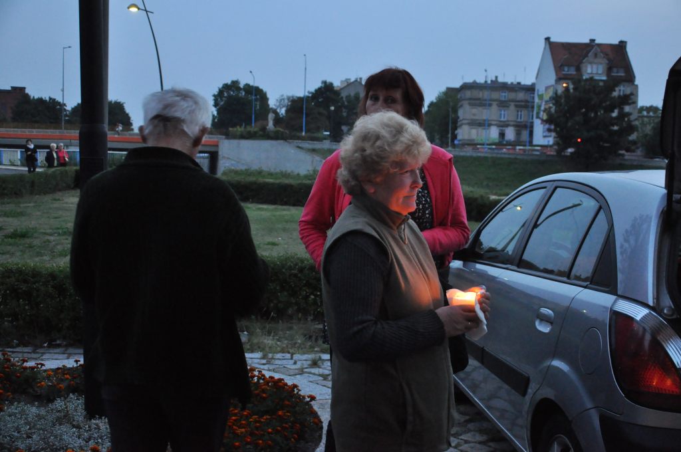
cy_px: 226
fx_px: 907
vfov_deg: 28.0
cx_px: 340
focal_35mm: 48
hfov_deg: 41.2
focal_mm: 32
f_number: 4.2
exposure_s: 1/60
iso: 2000
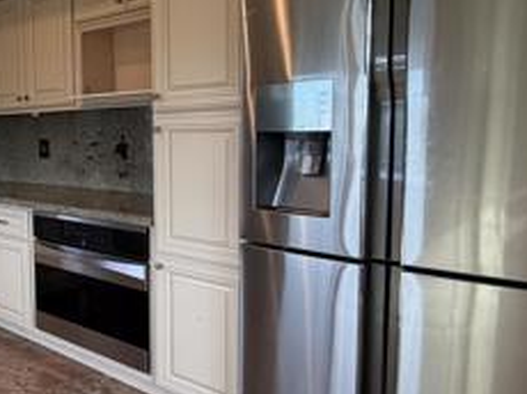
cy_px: 181
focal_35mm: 39
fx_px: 593
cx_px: -101
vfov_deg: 36.7
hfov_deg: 37.0
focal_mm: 2.22
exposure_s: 1/120
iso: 125
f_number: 2.2
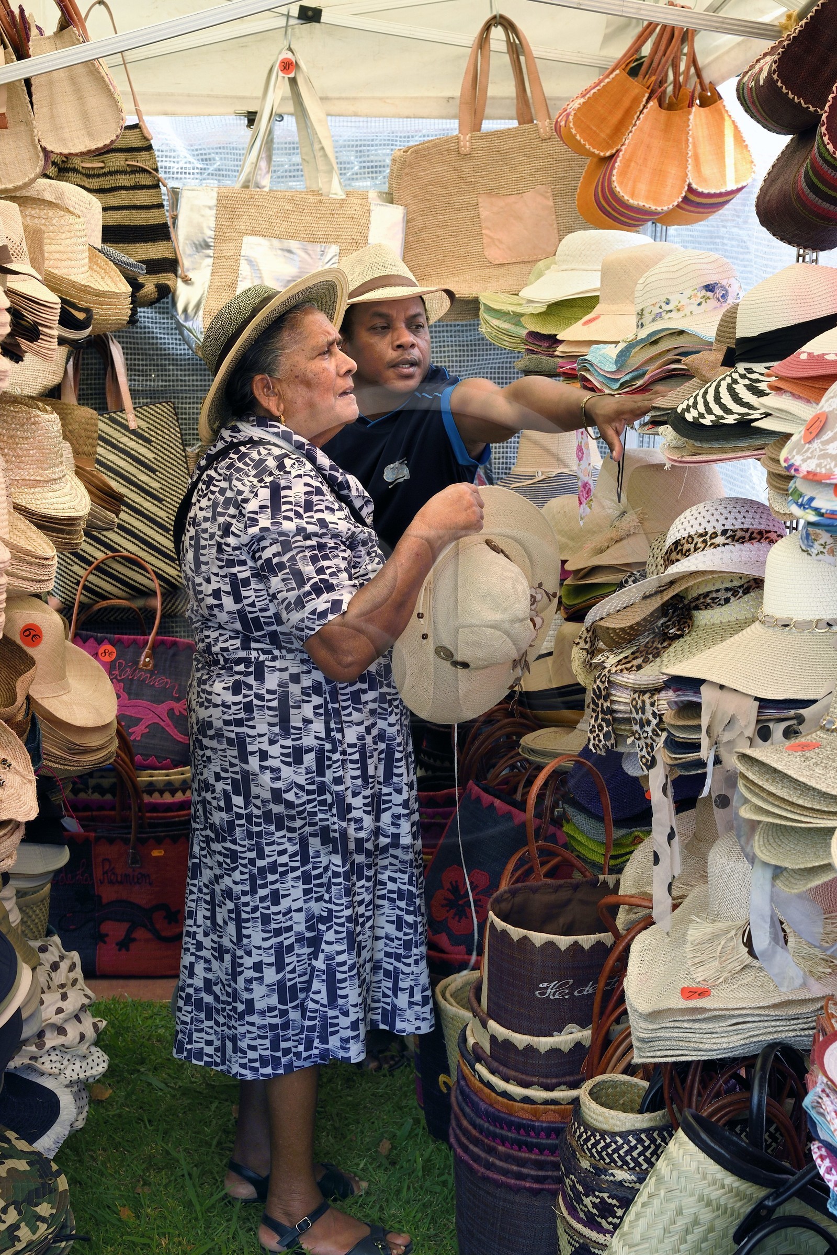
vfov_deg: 33.4
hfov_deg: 22.6
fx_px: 2092
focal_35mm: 60
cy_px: 628
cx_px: 418
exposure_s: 1/125
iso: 400
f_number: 10
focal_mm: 60
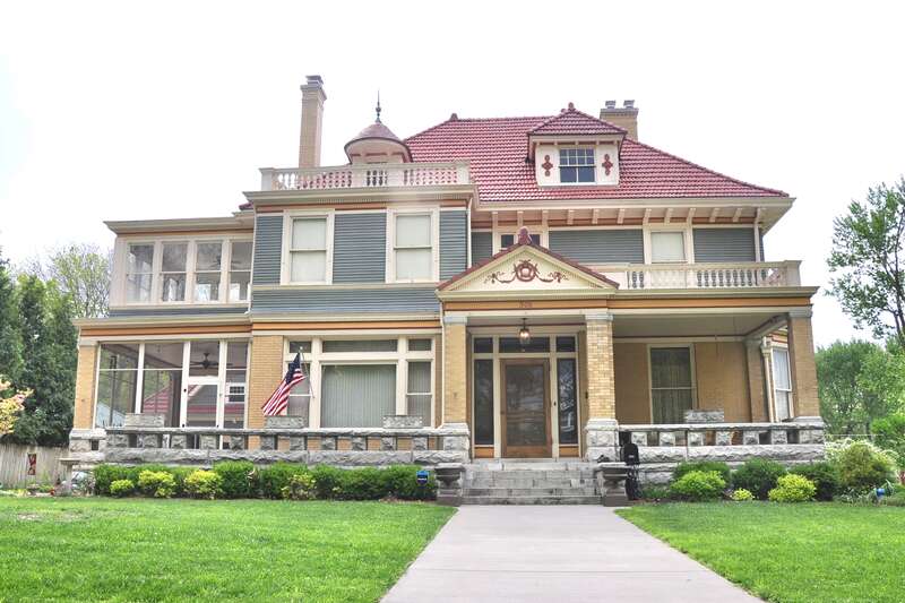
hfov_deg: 67.4
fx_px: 679
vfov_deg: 47.9
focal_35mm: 27
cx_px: 452
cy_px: 302
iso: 220
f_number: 10
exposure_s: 1/250
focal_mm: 18
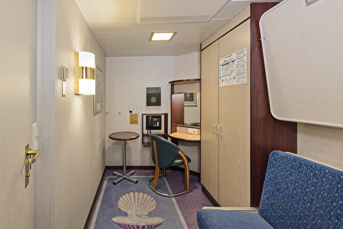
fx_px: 152
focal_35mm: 16
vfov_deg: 73.8
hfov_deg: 96.7
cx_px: 171
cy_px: 110
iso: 400
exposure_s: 1/8
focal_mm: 15
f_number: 6.3
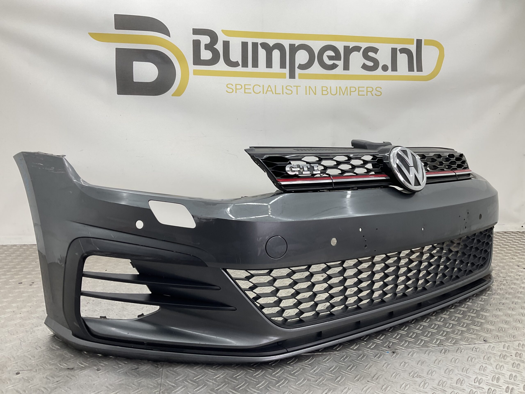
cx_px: 262
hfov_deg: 61.7
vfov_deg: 48.2
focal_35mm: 29
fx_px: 440
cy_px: 197
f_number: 1.8
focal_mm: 3
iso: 20
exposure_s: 1/100
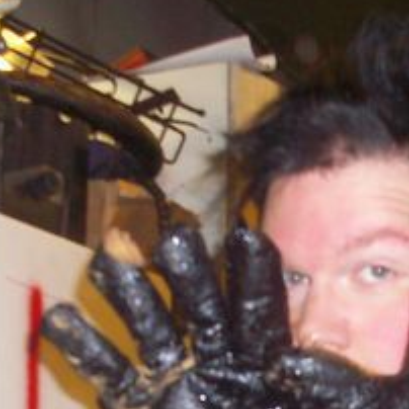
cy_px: 360
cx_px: 346
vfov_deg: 18.0
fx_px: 1270
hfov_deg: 18.1
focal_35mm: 95
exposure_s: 1/60
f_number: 2.8
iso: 160
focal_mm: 5.7
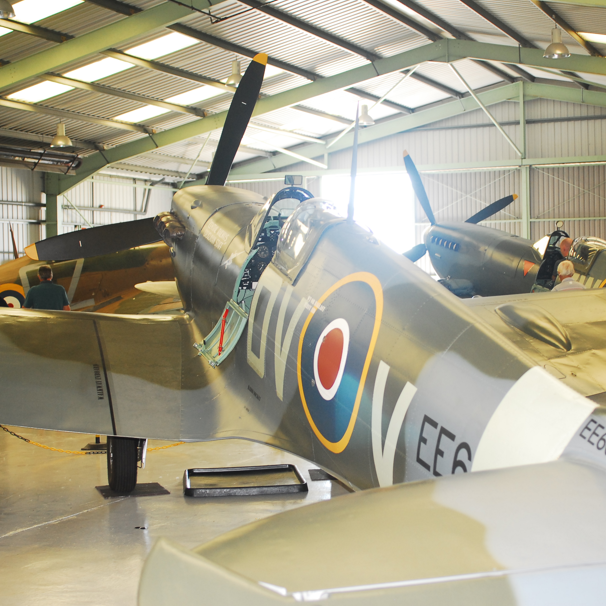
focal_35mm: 54
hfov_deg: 31.5
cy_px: 305
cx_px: 377
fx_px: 1070
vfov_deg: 31.6
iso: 400
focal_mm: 28
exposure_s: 1/80
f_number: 2.8
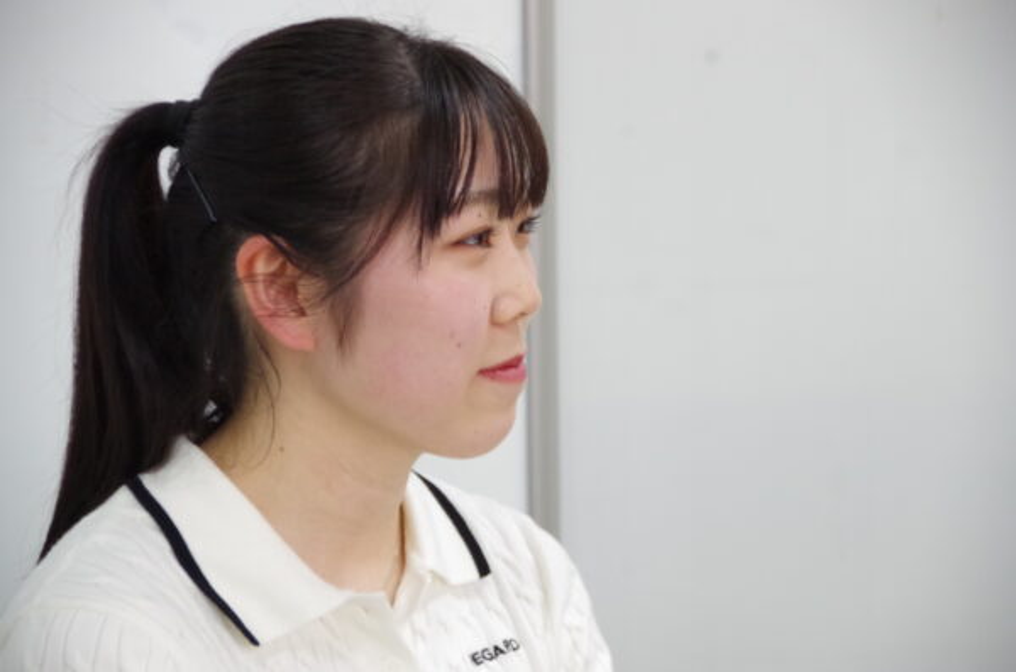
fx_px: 4223
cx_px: 508
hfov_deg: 13.7
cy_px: 336
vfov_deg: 9.1
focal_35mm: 150
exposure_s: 1/40
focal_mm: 100
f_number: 5.6
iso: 1600
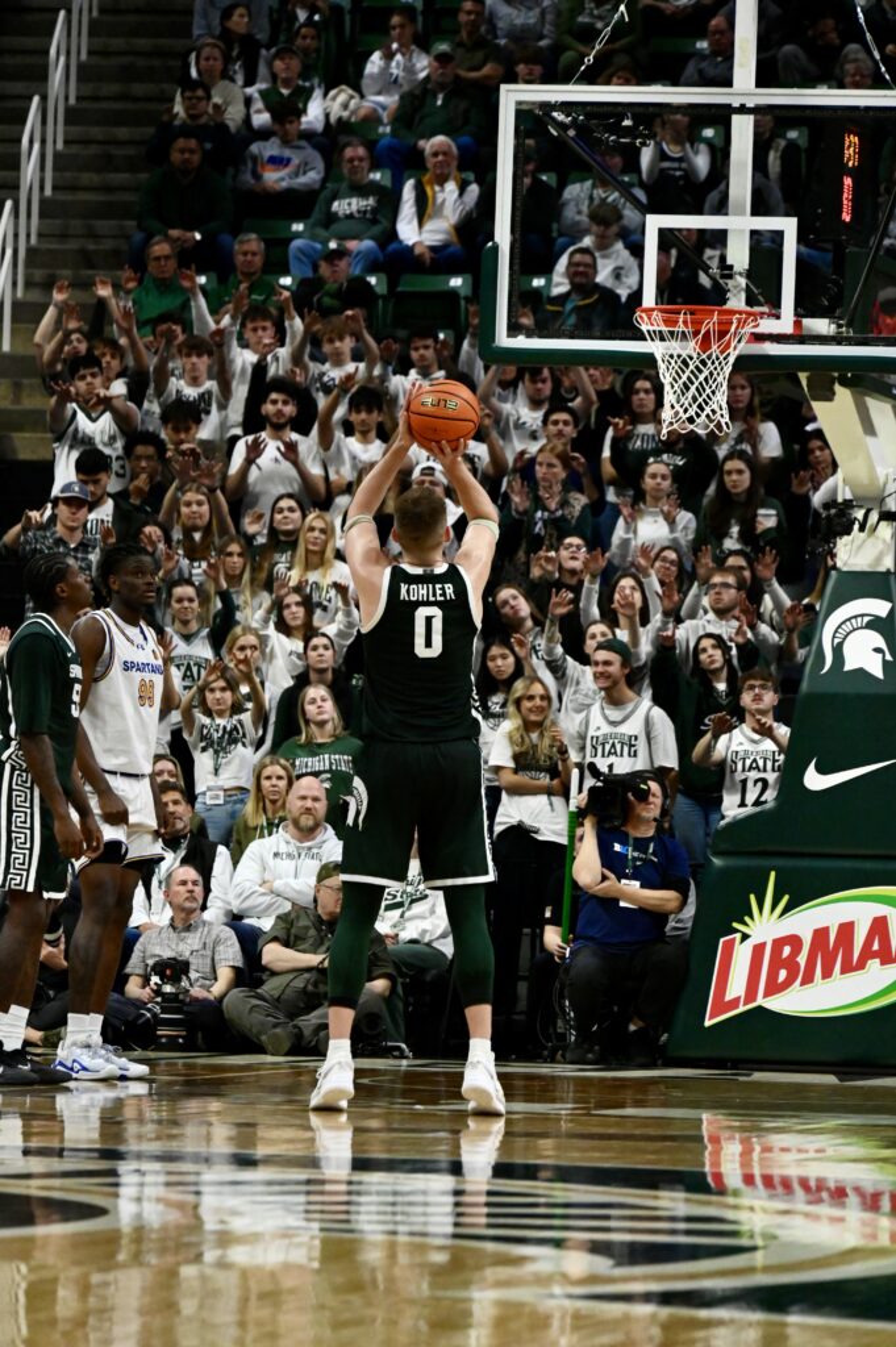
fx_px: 7479
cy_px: 674
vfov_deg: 10.3
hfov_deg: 6.9
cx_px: 448
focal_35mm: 200
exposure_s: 1/1600
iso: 10000
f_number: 6.3
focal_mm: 200
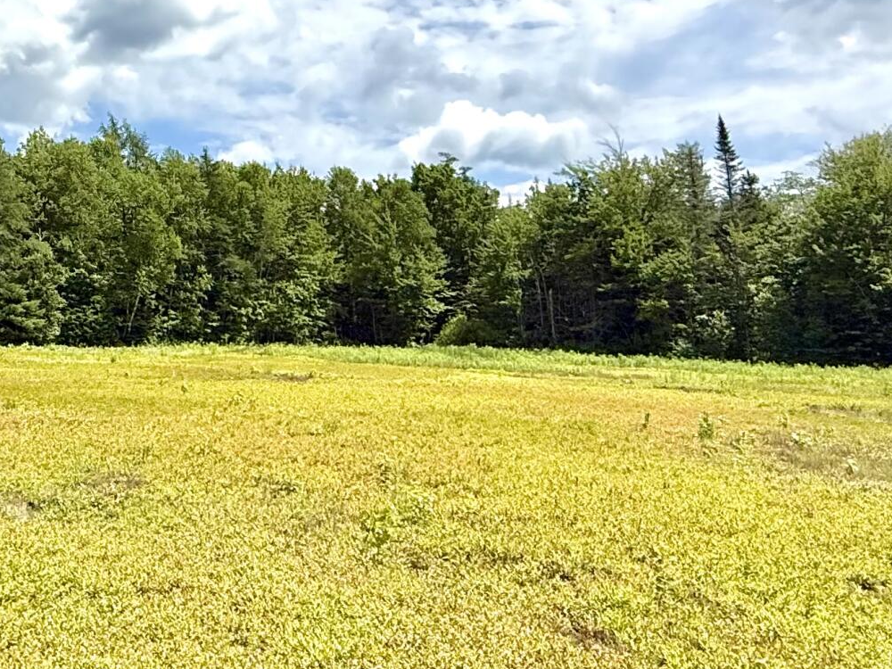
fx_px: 1082
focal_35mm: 42
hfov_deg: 41.1
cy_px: 185
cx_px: 80
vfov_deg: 33.8
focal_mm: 2.22
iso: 50
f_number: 2.2
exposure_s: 1/4149
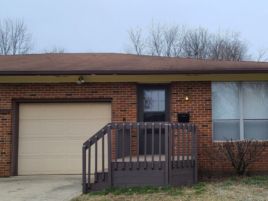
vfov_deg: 34.3
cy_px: 118
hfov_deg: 43.9
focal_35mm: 42
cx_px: 186
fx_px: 325
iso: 16
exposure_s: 1/213
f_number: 1.8
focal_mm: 7
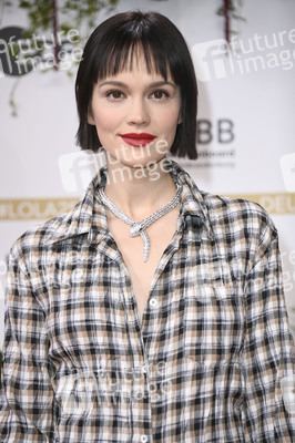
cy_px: 222
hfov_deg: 7.2
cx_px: 148
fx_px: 2339
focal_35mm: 190
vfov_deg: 10.8
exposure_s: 1/250
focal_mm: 190
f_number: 5.6
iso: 500
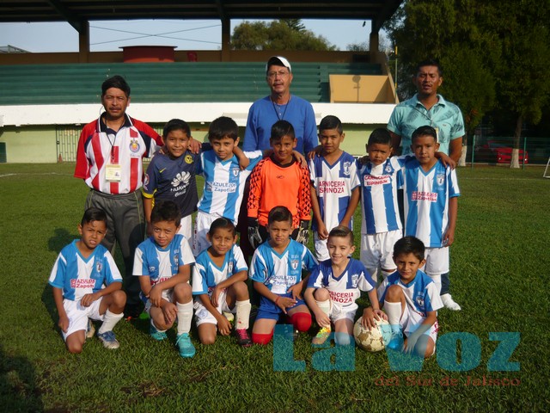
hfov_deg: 55.4
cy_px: 206
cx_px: 275
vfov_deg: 42.9
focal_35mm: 33
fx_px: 524
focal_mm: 5.5
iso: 100
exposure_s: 1/160
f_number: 8
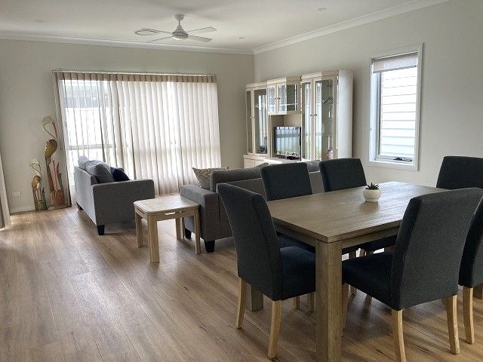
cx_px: 242
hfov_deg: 63.4
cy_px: 181
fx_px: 391
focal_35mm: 28
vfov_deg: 49.7
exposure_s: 1/100
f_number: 1.8
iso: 80
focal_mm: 3.99
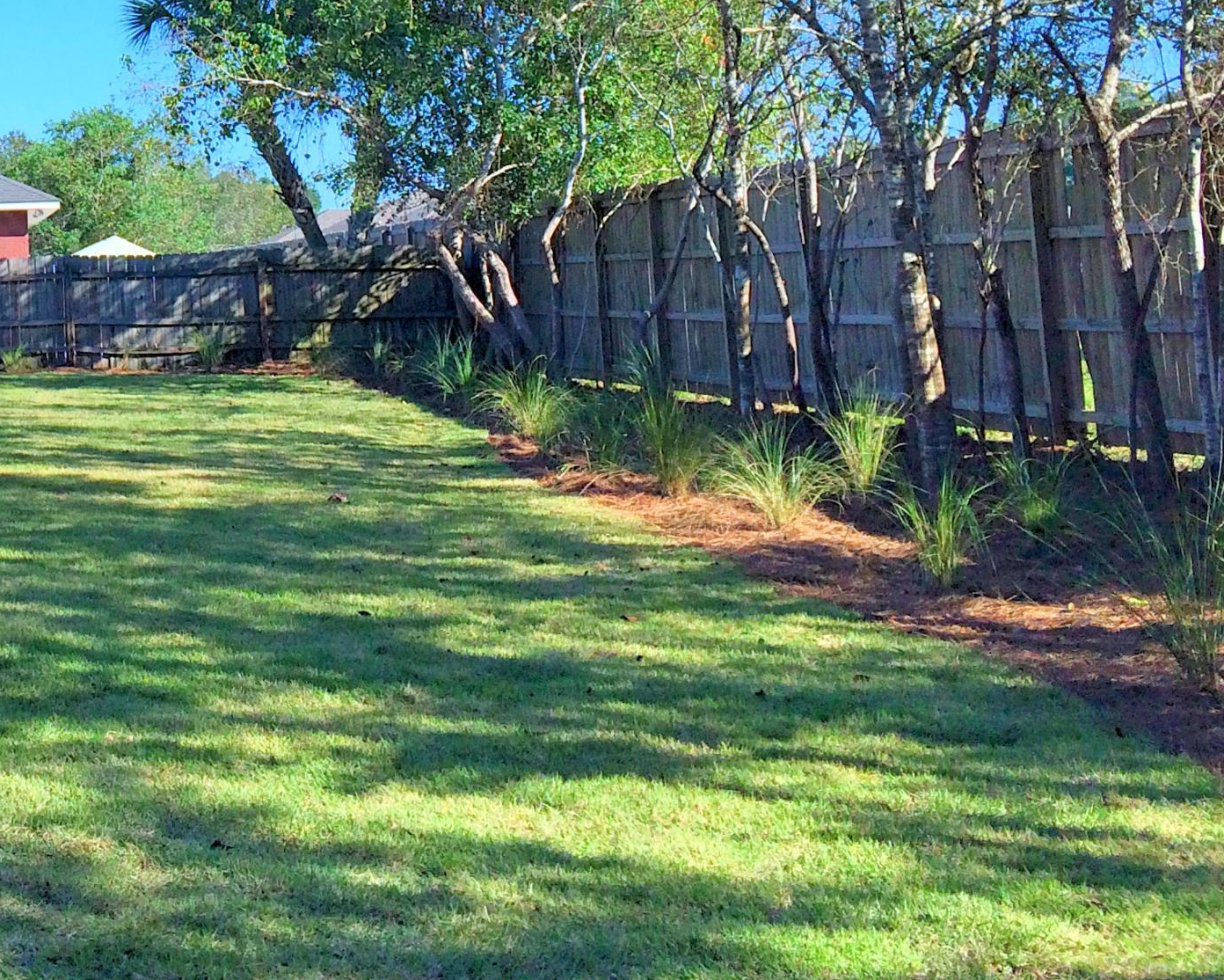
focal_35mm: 61
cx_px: -57
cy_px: -5
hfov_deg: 28.6
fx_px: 2210
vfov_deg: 23.9
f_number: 2.2
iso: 40
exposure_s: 1/1786
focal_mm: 4.15
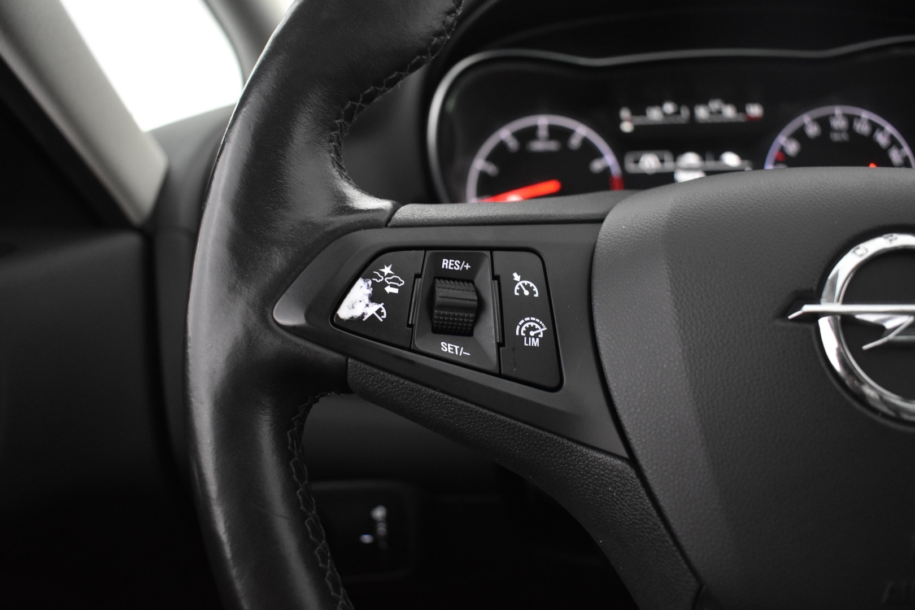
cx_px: 458
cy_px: 305
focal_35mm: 30
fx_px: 762
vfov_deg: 43.6
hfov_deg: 61.9
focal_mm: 20
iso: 2200
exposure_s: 1/30
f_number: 3.8
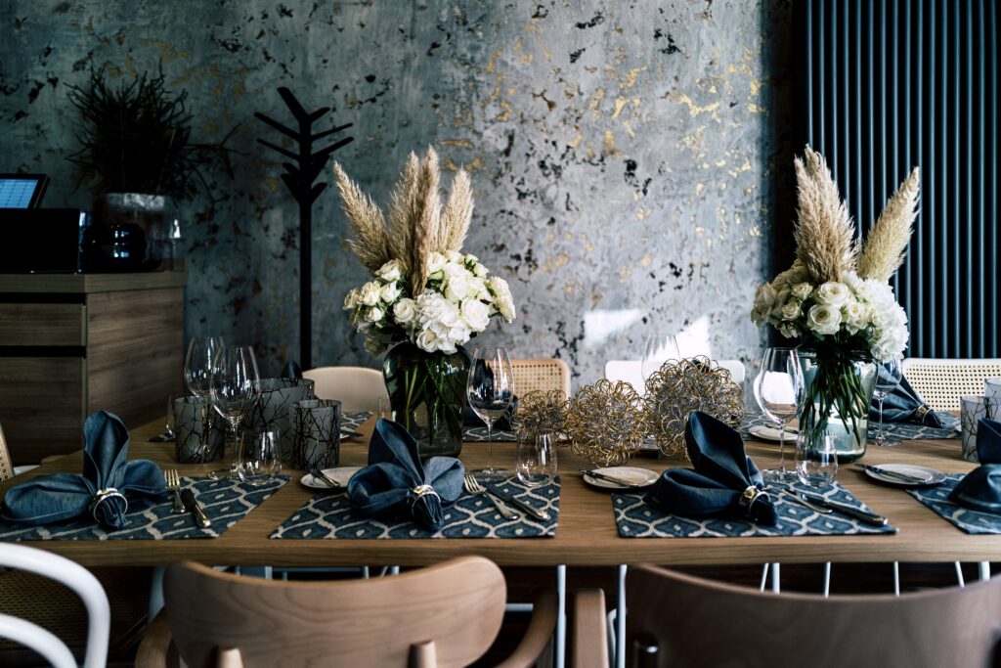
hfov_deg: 65.5
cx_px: 500
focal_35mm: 28
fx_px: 779
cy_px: 334
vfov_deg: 46.4
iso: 100
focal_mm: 28
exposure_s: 1/60
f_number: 1.7
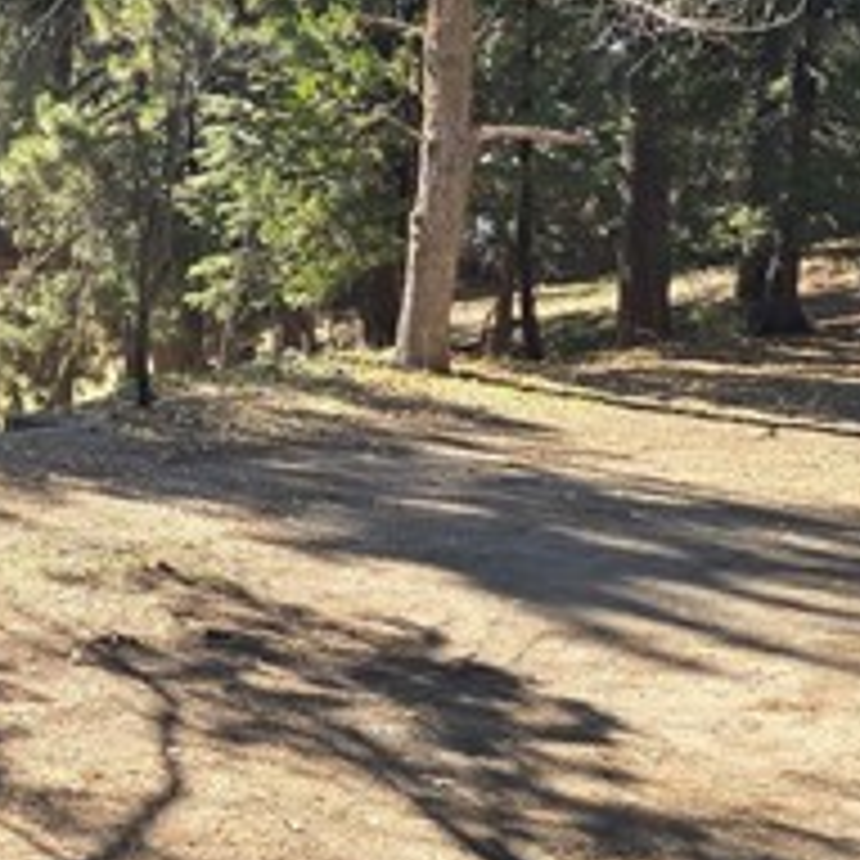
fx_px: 1911
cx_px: -63
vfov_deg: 25.2
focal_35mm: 68
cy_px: 266
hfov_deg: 23.9
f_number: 1.7
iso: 12
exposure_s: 1/180
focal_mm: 6.3
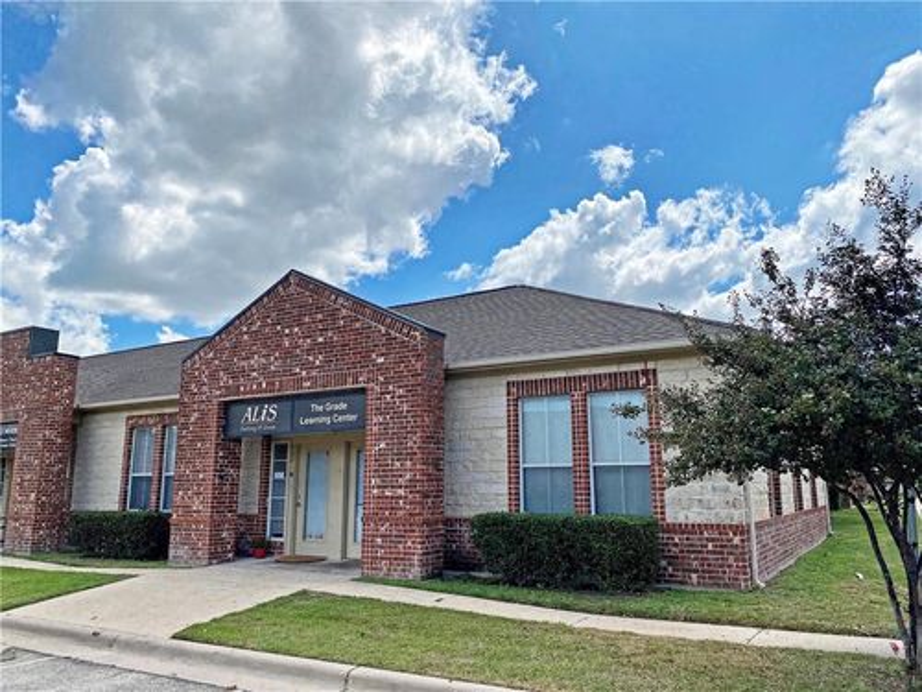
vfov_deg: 53.1
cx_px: 461
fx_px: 693
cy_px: 346
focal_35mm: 26
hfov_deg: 67.3
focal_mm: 4.25
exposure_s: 1/5236
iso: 32
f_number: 1.8
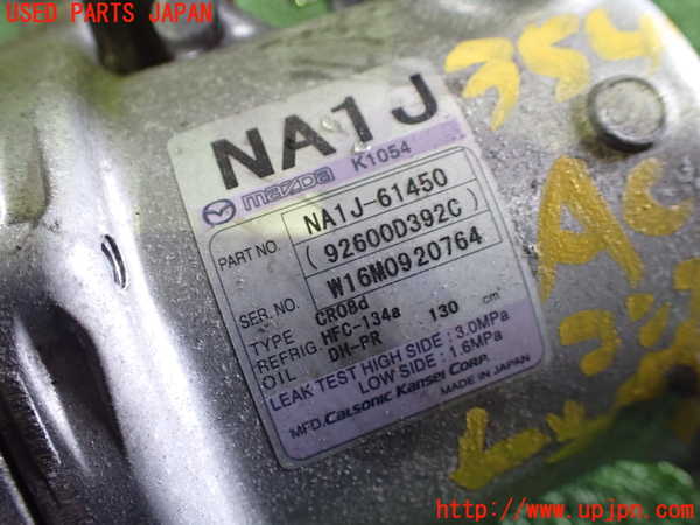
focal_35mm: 30
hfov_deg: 60.0
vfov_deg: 46.8
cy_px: 262
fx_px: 607
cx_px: 350
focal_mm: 5.4
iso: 800
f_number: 2.3
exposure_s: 1/50
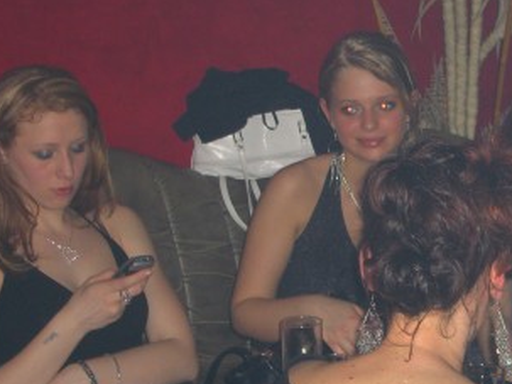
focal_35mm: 113
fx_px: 1671
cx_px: 456
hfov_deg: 17.2
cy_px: 235
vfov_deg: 13.1
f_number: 3.6
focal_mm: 11.8
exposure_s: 1/60
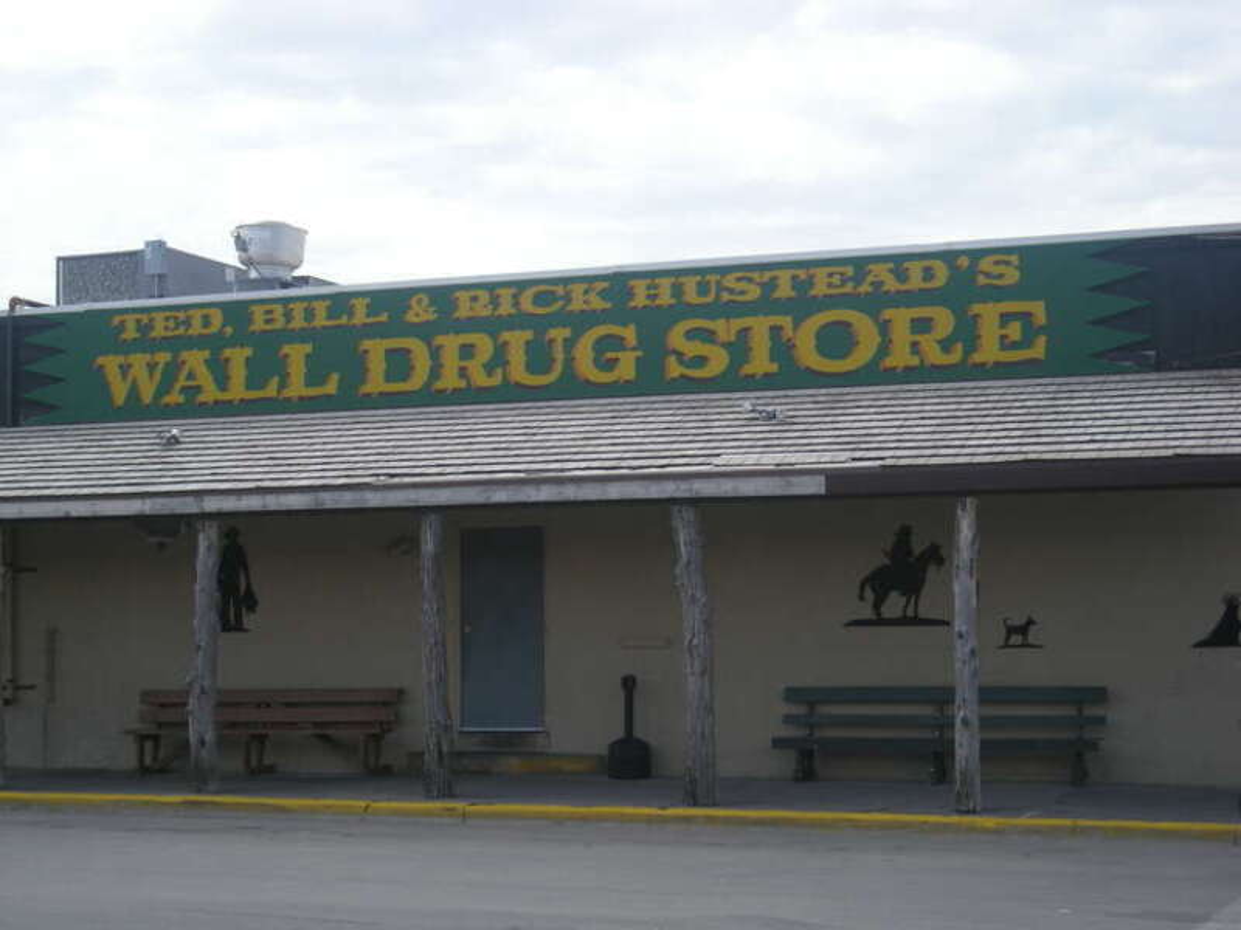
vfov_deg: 21.6
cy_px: 465
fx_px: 2438
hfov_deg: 28.6
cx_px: 620
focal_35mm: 68
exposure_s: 1/400
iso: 50
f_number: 3.7
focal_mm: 11
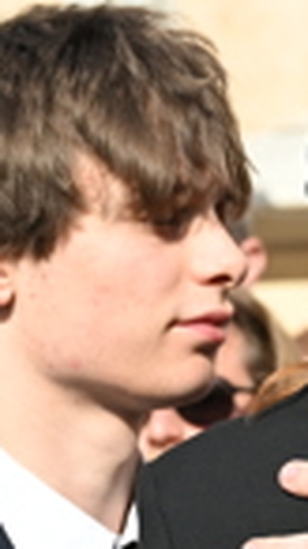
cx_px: 541
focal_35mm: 213
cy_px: 666
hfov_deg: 5.6
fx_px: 3096
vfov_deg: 10.0
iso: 500
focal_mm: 43
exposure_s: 1/3200
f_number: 4.5
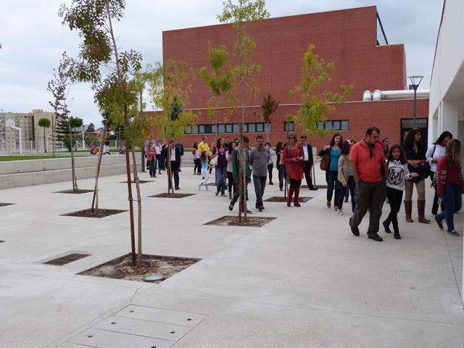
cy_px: 174
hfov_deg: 54.0
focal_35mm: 34
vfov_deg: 41.8
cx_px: 232
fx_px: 456
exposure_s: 1/250
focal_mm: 6.1
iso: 100
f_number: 5
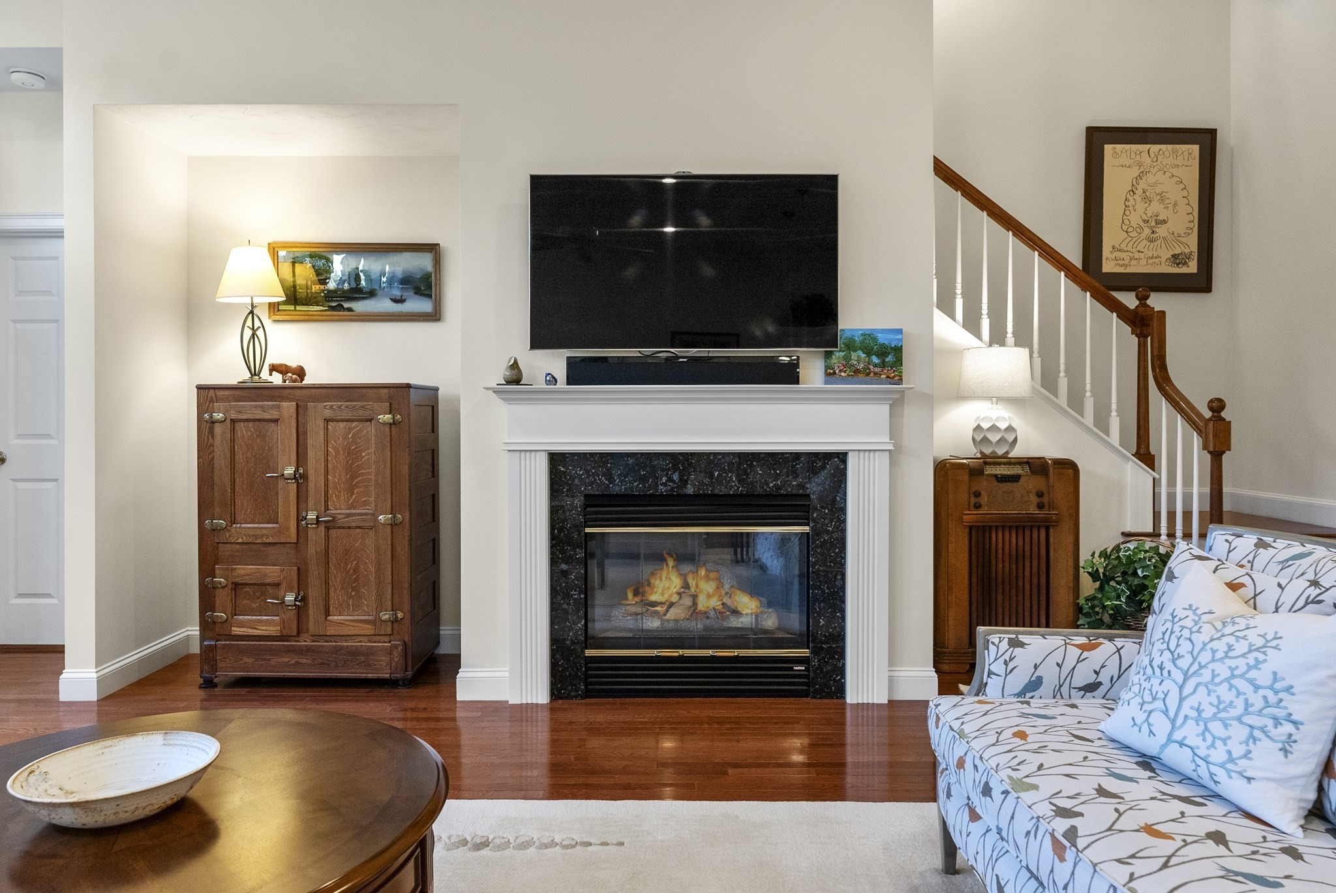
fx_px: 891
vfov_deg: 53.2
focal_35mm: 24
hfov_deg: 73.7
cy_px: 446
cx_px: 668
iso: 1000
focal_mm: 24
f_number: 5.6
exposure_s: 1/60
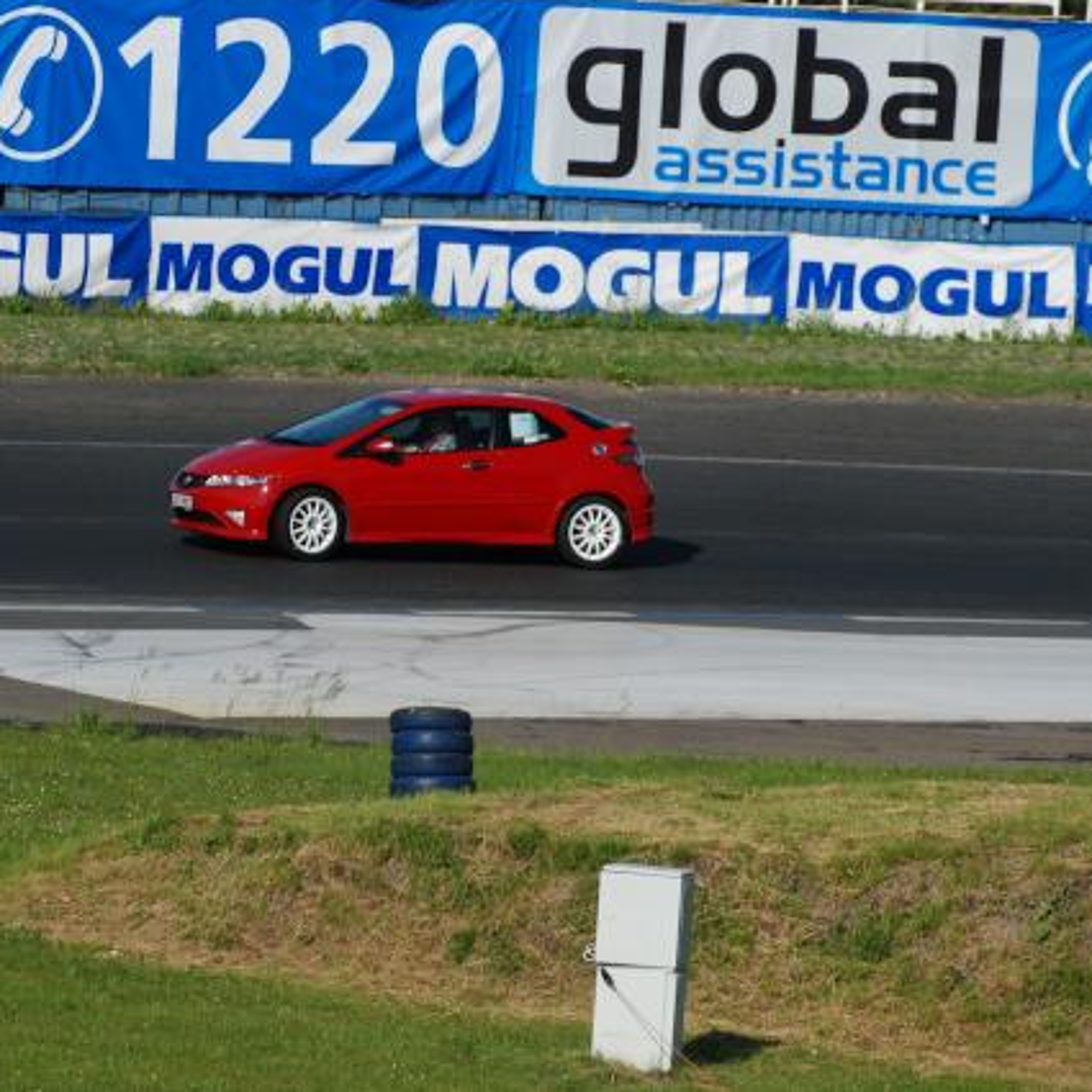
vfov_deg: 4.6
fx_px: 13705
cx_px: 391
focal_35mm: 384
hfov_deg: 4.6
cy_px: 545
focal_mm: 200
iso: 400
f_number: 5.3
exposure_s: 1/4000
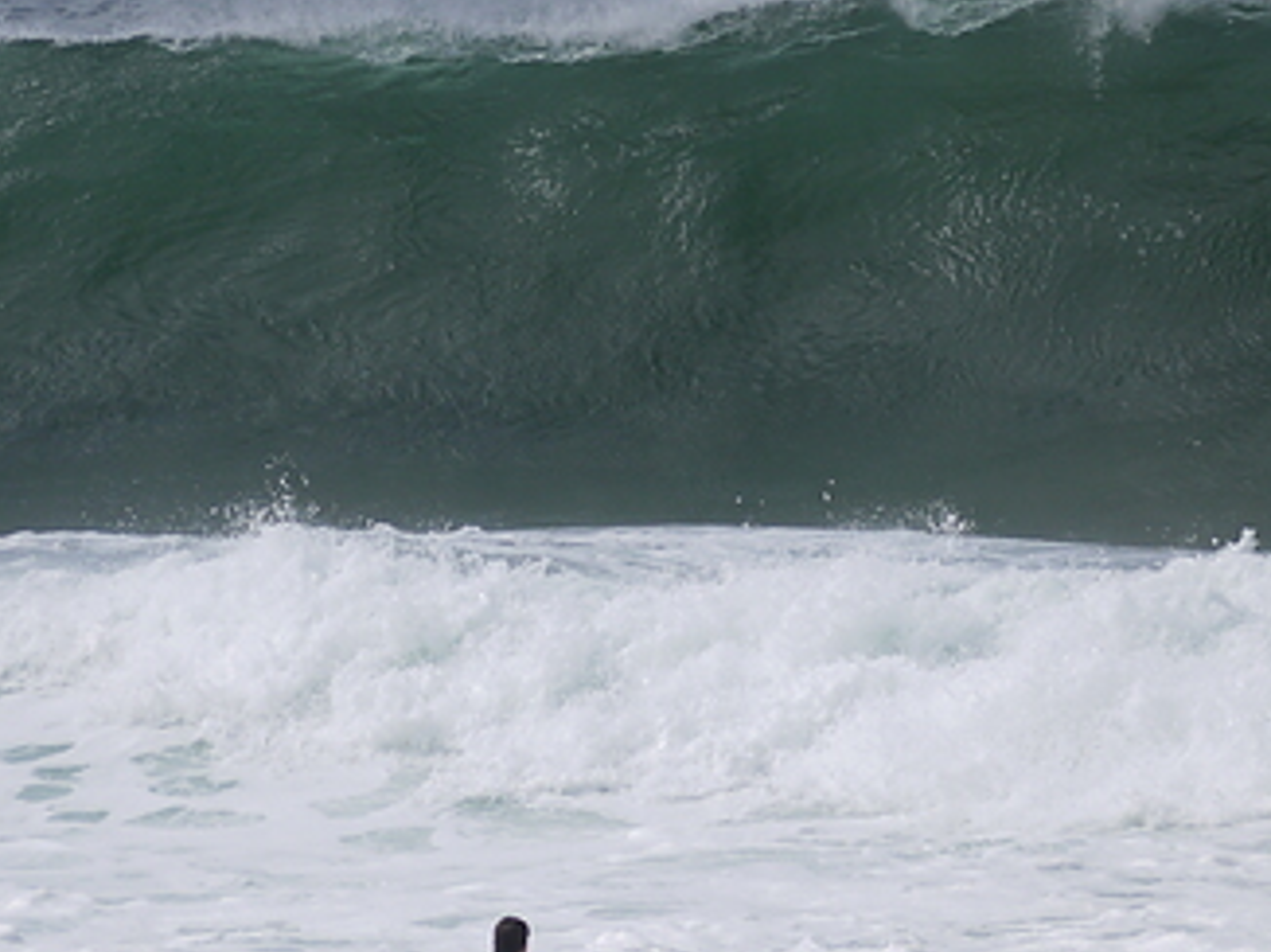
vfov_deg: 1.5
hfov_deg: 2.1
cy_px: 332
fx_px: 35296
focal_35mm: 962
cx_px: 468
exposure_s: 1/1000
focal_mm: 200
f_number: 7.1
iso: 100
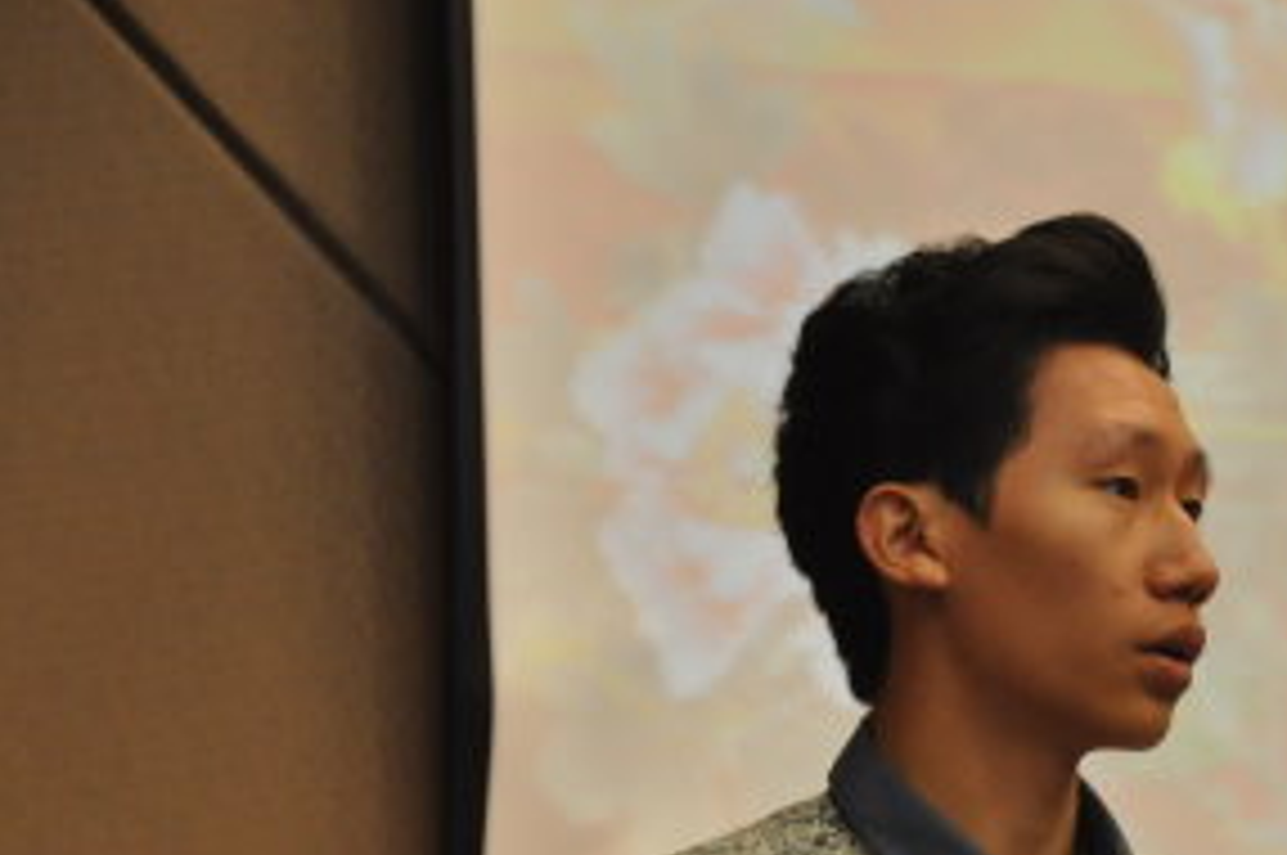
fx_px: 10998
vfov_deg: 4.4
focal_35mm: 308
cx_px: 1197
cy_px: 889
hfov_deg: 6.7
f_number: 5.6
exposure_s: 1/80
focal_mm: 98
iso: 1250
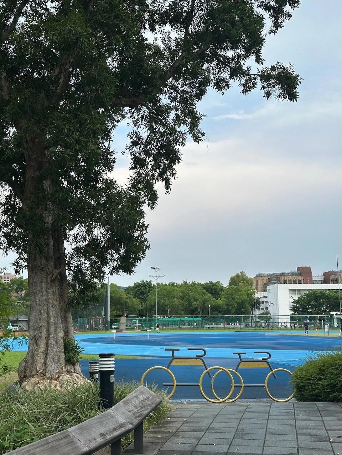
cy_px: 228
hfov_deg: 30.3
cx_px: 171
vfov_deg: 39.7
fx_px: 632
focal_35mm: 48
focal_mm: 6.9
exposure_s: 1/1613
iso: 64
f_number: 1.8
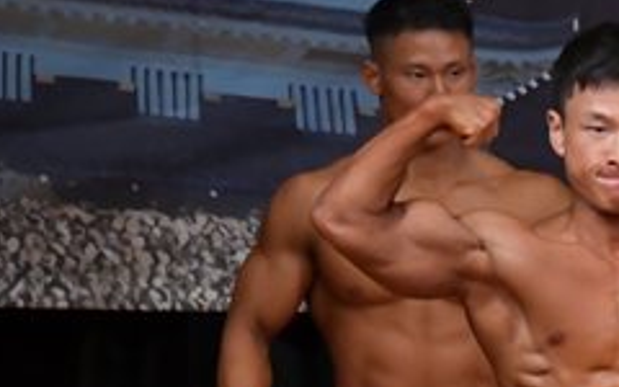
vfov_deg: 1.3
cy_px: 555
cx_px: 940
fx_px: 16650
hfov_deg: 2.1
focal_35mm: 987
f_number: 5.6
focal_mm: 200
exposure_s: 1/400
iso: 4000
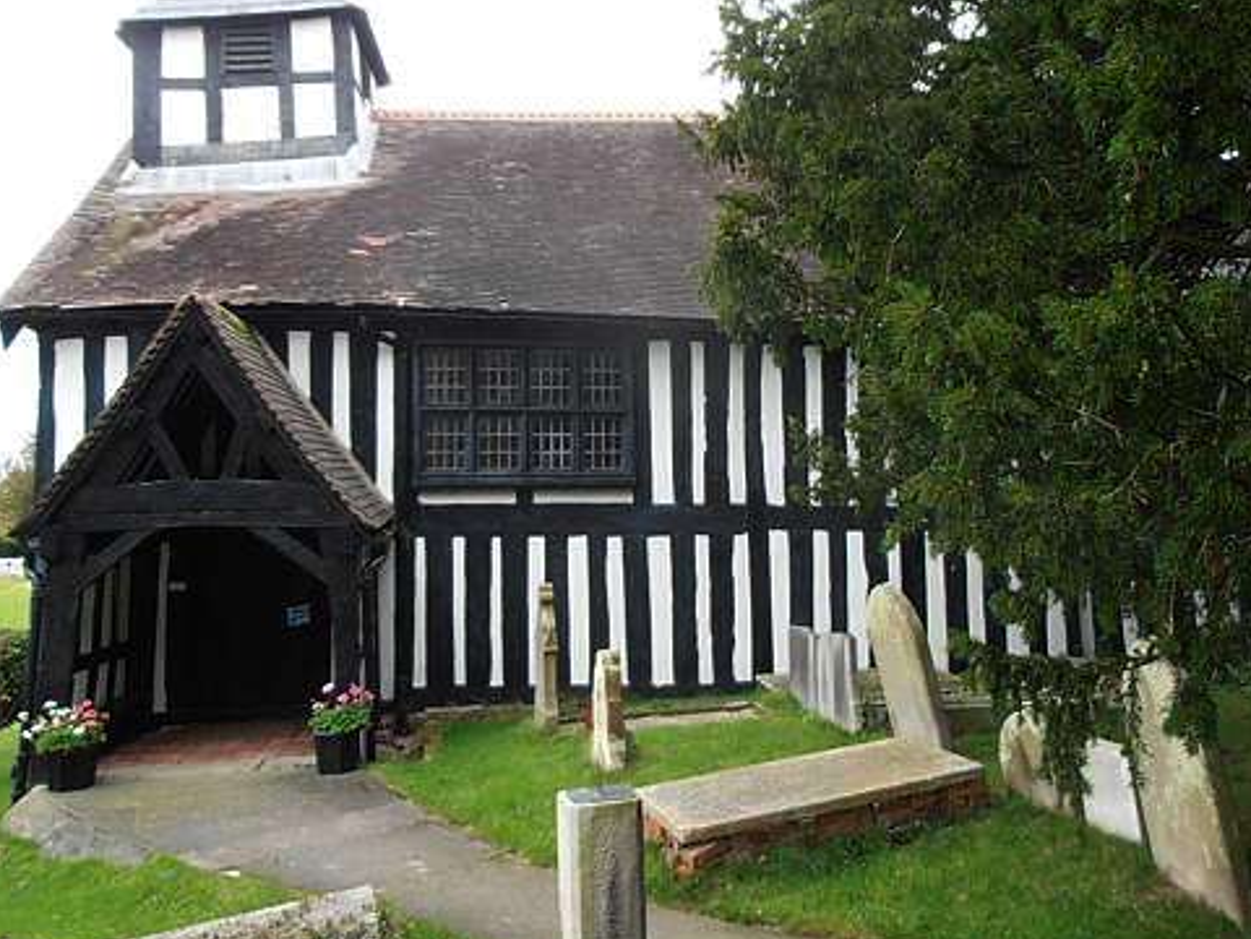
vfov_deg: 43.8
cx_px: 719
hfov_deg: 56.6
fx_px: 1156
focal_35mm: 32
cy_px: 347
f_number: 3
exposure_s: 1/30
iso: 100
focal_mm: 4.2
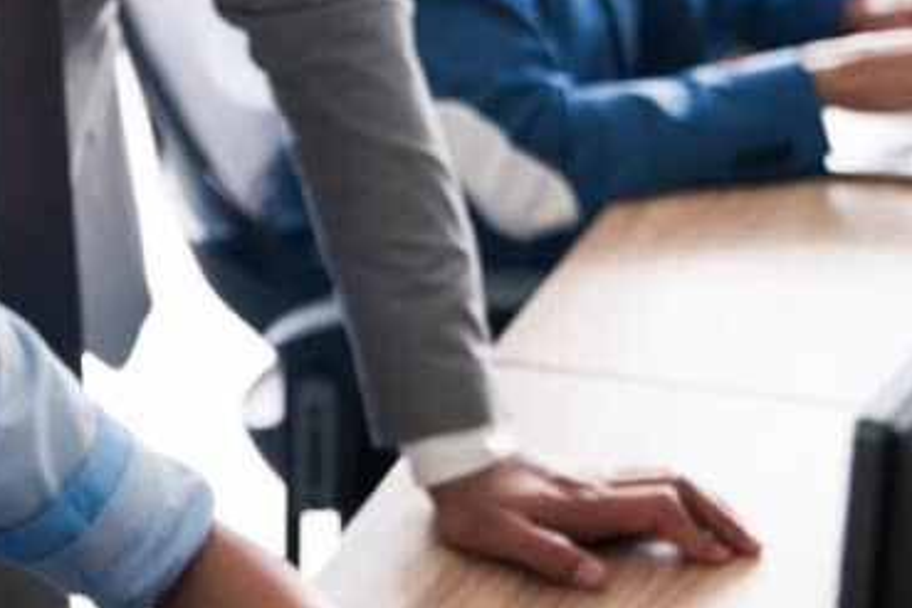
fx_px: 3166
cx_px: 222
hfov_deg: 16.3
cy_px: 308
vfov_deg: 11.0
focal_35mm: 125
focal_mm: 45
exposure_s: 1/320
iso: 3200
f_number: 2.8
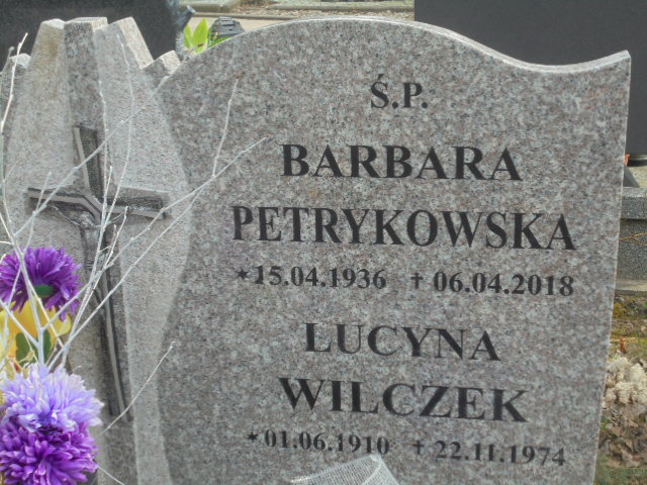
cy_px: 242
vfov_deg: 26.1
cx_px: 324
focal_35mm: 56
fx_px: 1047
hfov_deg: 34.3
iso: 100
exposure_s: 1/160
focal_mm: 10.1
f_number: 5.2
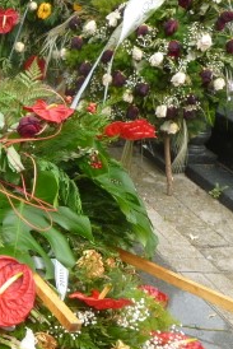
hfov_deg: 17.1
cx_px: -163
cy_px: 178
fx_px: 659
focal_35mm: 68
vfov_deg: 29.6
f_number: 3.3
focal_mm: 5
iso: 100
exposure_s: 1/250
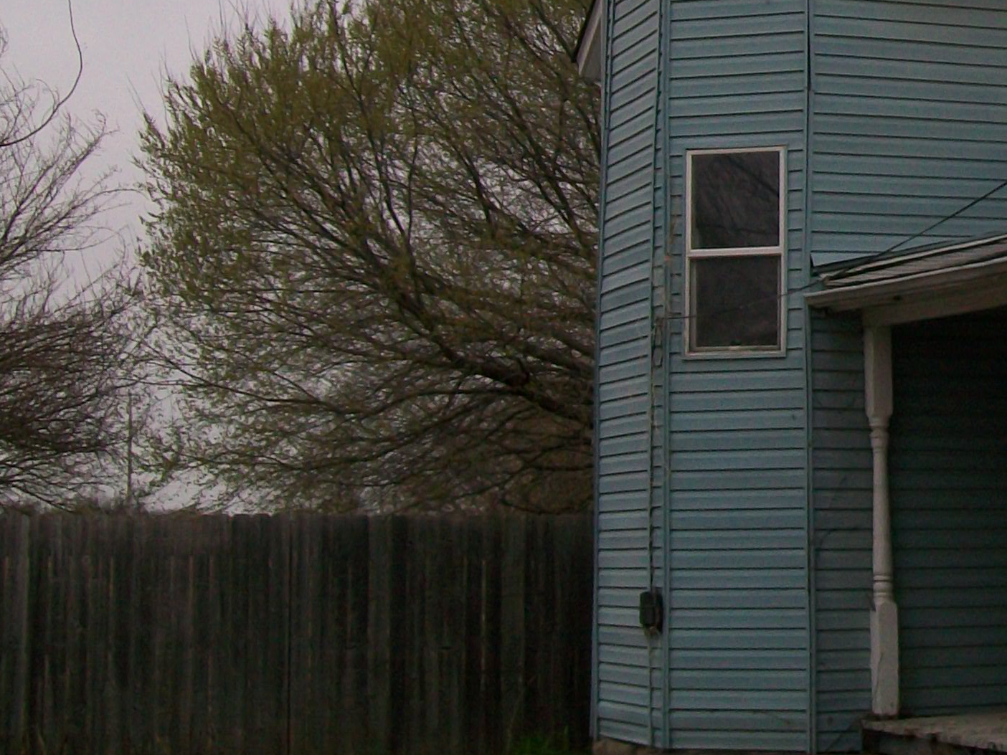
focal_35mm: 89
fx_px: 2589
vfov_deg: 16.5
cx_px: 1057
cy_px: 226
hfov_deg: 21.1
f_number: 2.7
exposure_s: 1/640
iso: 64
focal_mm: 6
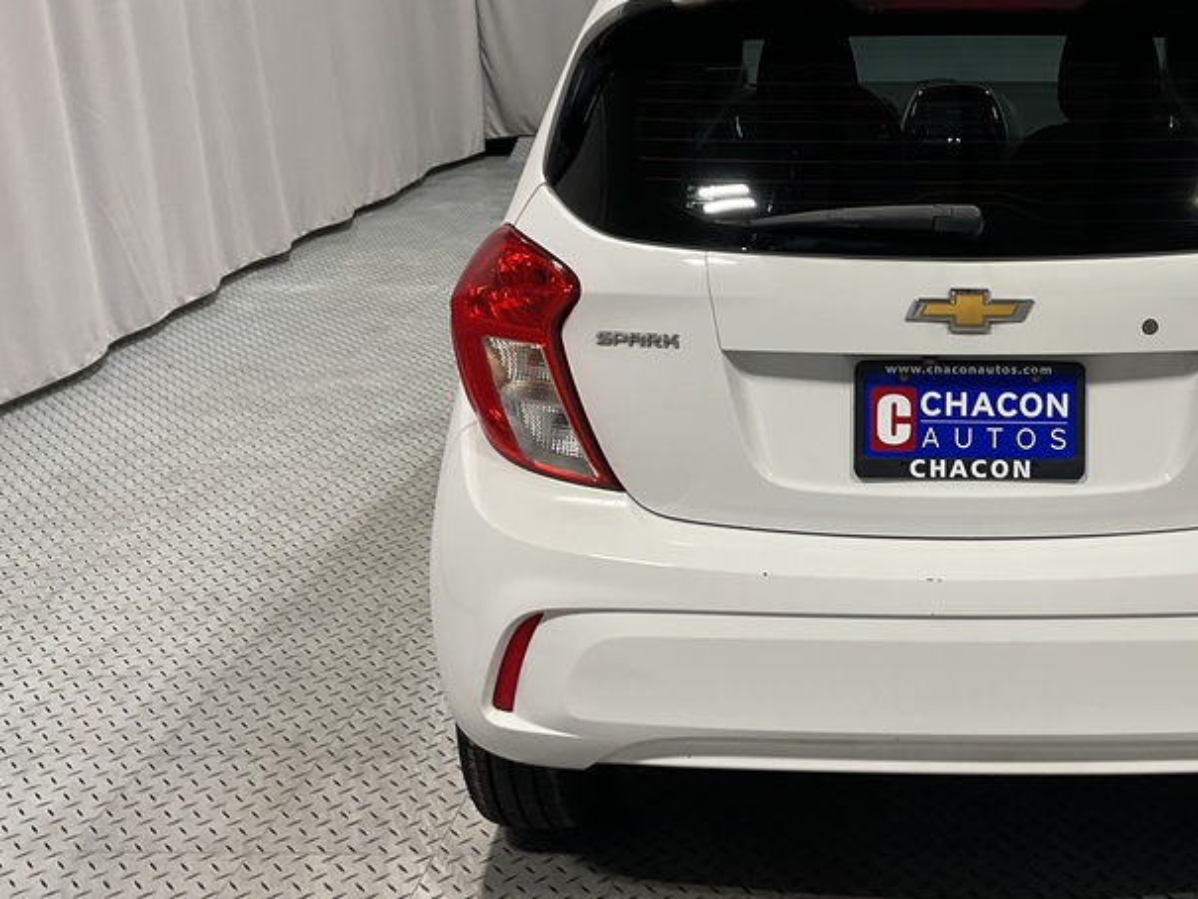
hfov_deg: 40.0
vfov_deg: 31.4
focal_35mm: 46
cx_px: 915
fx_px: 1592
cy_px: 362
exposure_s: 1/60
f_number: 1.8
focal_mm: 3
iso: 40
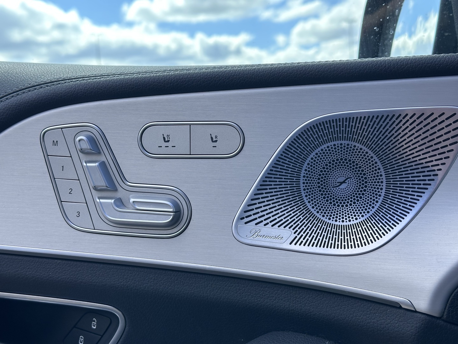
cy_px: 172
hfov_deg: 39.7
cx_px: 229
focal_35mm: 48
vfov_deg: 30.3
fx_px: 635
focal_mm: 6.86
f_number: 1.78
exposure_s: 1/962
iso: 64
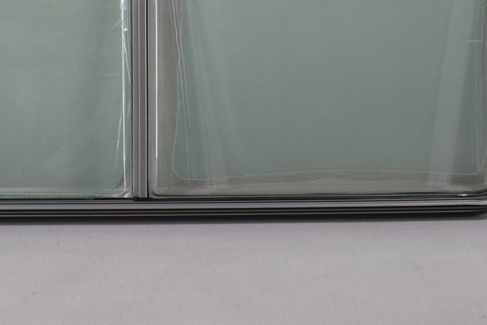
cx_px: 146
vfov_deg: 15.0
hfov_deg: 22.7
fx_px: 1205
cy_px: -27
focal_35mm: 89
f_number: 5.6
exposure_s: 1/125
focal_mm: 27
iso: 400
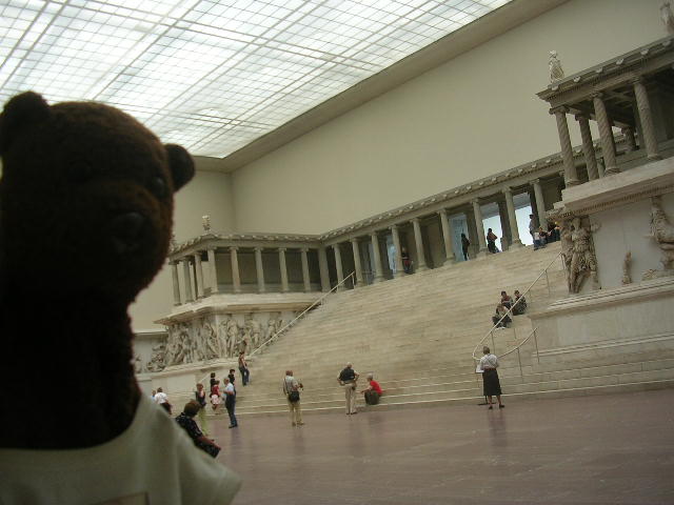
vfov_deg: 37.7
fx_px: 740
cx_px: 337
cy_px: 252
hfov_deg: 49.0
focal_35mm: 38
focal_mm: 5.8
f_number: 2.8
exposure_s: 1/58.8
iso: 50
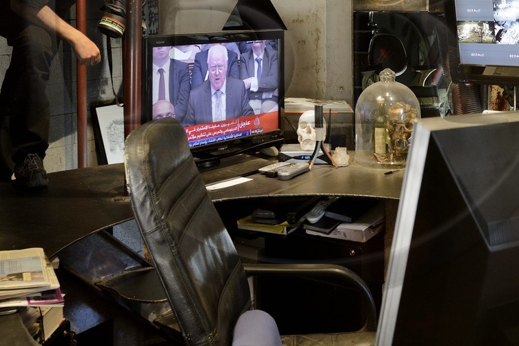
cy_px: 12
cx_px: 309
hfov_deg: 38.7
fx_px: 735
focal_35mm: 51
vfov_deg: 25.4
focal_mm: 24
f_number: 5.6
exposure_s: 1/30
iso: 1600
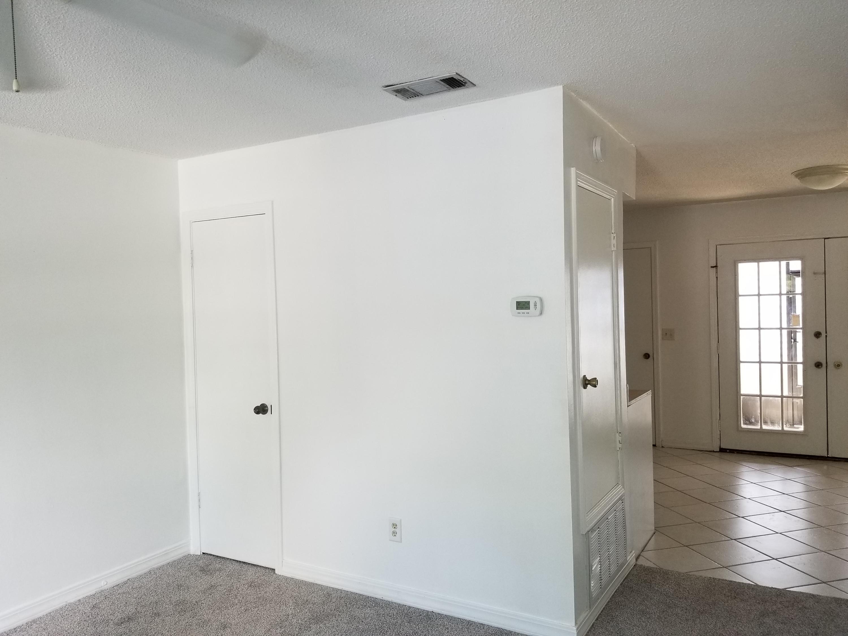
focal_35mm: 26
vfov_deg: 53.1
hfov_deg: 67.3
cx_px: 424
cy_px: 318
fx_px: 637
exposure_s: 1/60
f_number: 1.7
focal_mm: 4.3
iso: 125
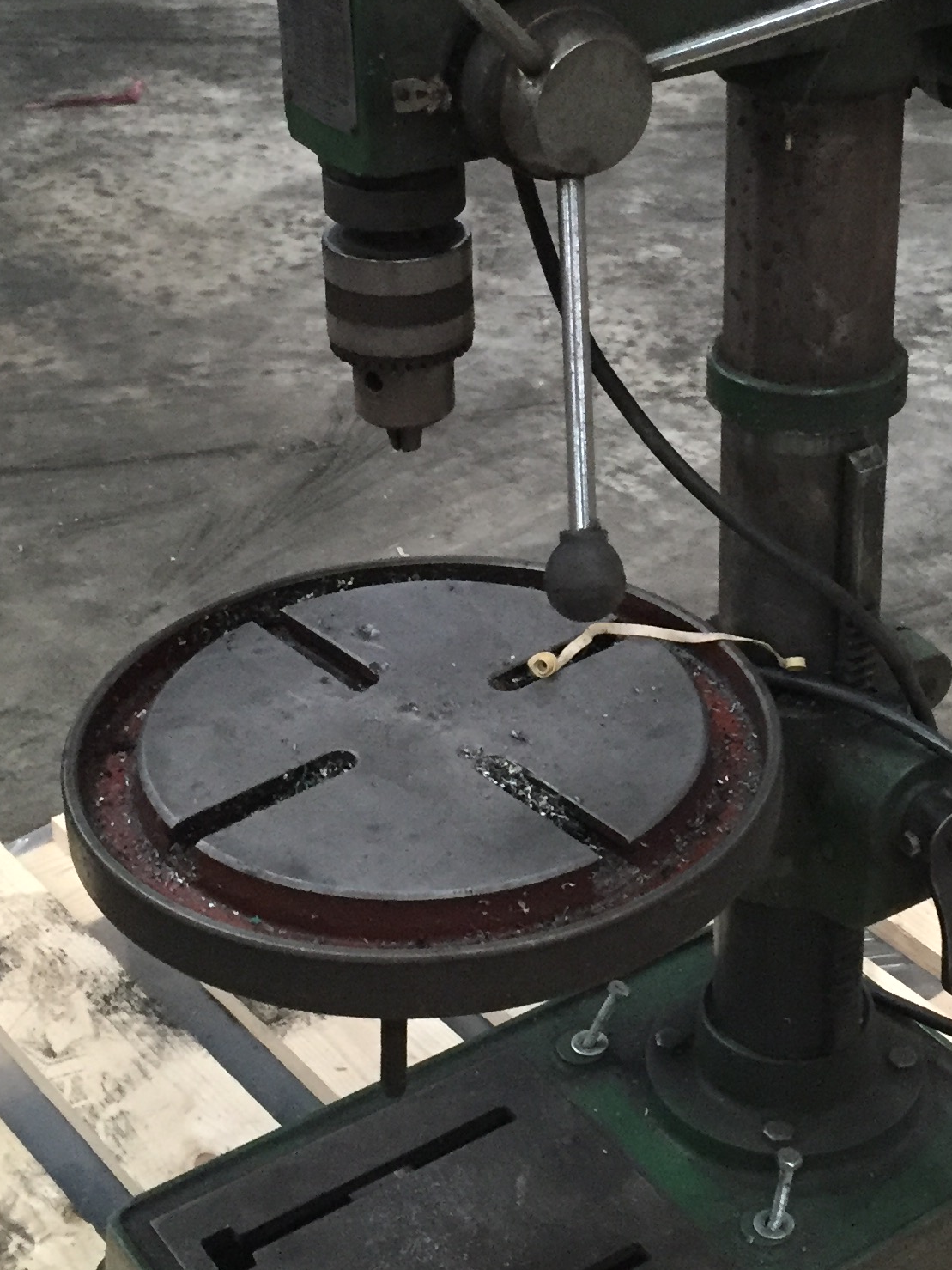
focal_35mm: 64
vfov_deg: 30.0
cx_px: 618
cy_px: 416
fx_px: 2347
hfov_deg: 22.8
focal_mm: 4.15
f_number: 2.2
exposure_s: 1/30
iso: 250
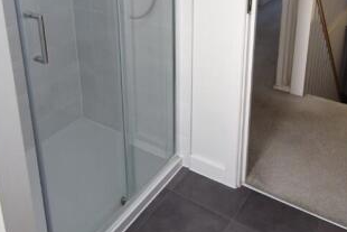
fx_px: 366
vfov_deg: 33.3
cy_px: 25
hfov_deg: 50.6
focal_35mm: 38
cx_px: 156
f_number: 4.5
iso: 400
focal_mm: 12
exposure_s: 1/80
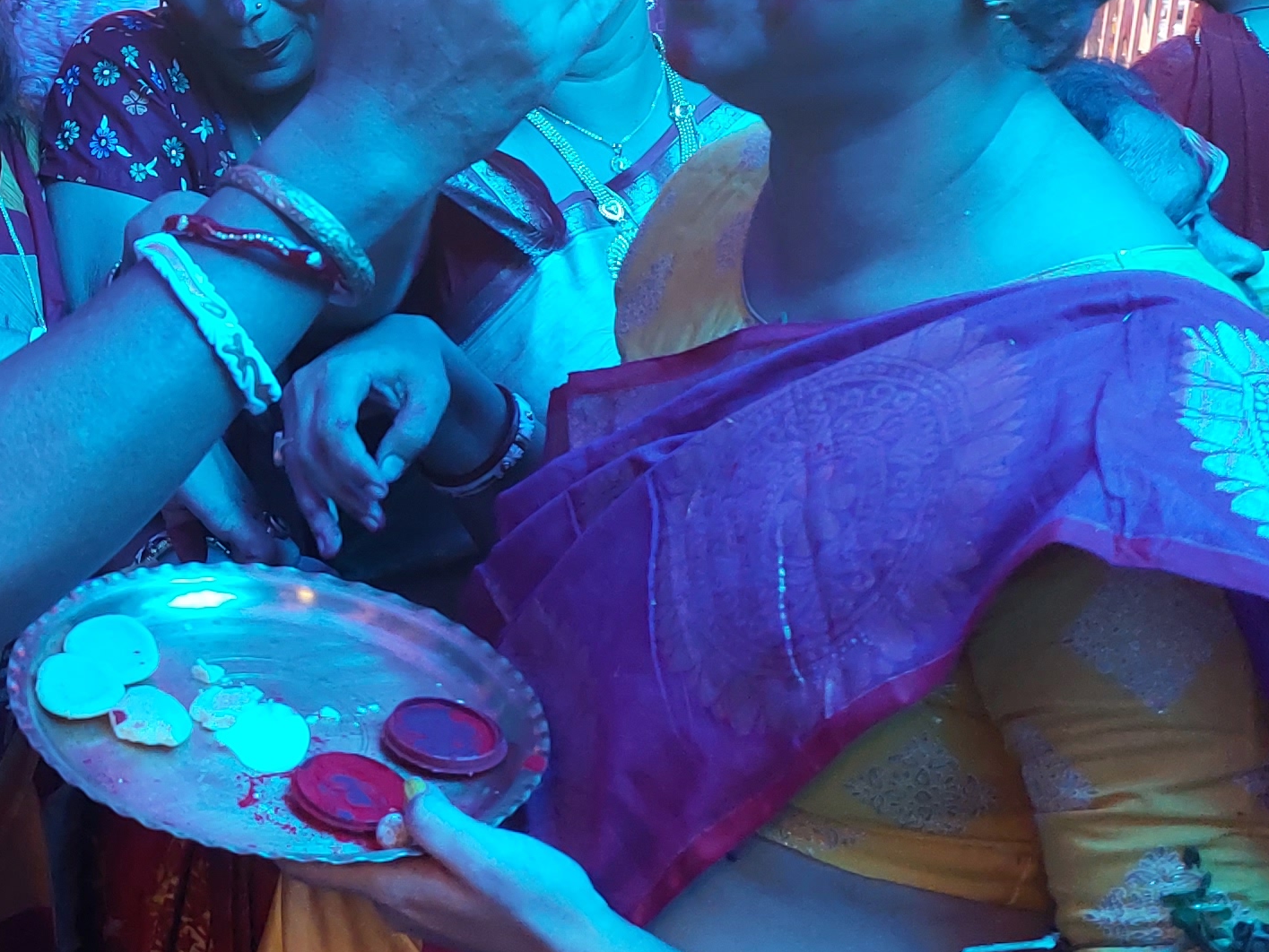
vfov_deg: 22.2
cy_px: 136
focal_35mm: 65
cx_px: -160
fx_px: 2383
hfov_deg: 27.1
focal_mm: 5.06
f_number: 1.8
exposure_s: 1/50
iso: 200
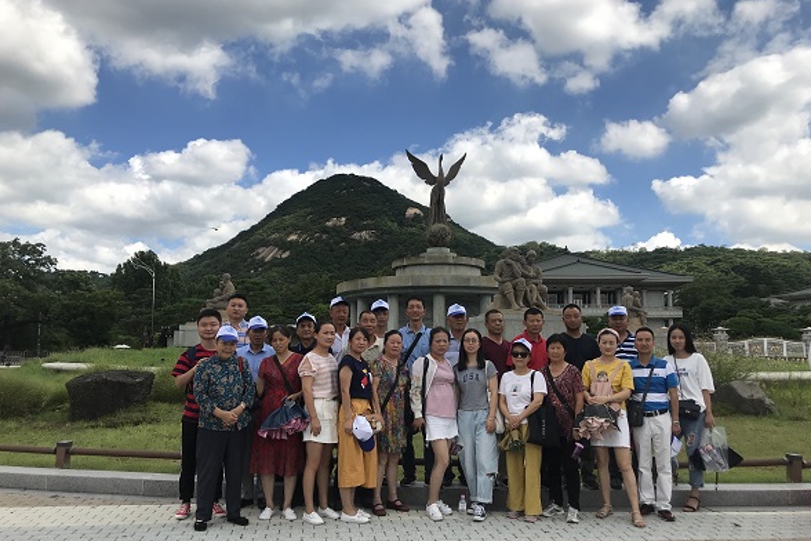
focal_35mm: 30
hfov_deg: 61.9
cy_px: 283
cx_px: 401
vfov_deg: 43.6
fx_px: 676
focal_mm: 3.99
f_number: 1.8
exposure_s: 1/2994
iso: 20
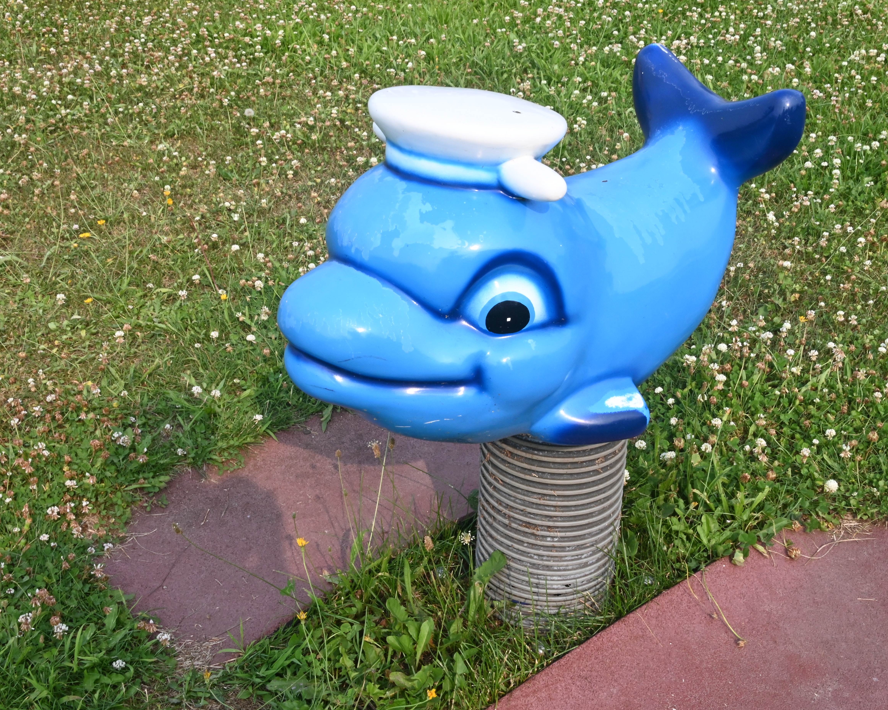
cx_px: 496
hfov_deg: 41.9
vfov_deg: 34.1
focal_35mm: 44
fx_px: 1156
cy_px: 355
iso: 720
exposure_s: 1/100
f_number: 25
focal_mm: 26
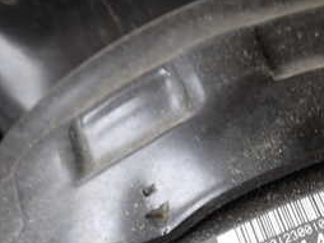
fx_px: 664
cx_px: 361
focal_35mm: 71
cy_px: 252
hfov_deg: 25.3
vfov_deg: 20.0
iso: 100
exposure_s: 1/60
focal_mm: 5.4
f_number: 2.3
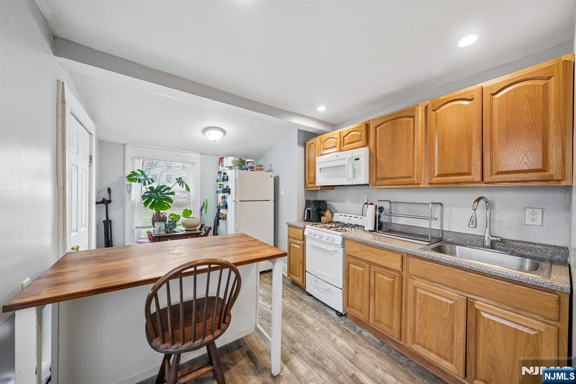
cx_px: 288
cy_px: 192
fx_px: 192
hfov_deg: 112.6
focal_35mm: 12
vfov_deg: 90.0
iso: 250
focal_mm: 12
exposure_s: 1/6
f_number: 9
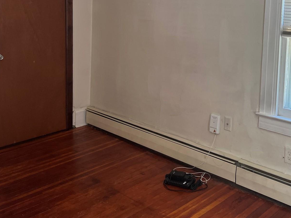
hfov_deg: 42.7
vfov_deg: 32.0
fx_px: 370
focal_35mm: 44
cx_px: 179
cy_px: 42
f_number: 1.5
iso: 125
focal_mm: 5.7
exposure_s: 1/120
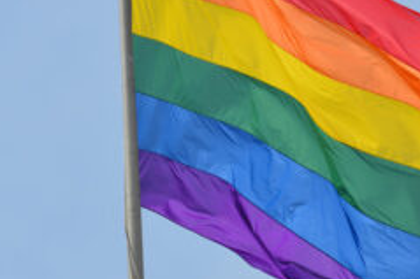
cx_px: 474
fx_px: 8545
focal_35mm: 733
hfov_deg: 2.8
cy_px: 193
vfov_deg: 1.9
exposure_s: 1/320
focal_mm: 250
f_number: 9
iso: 100
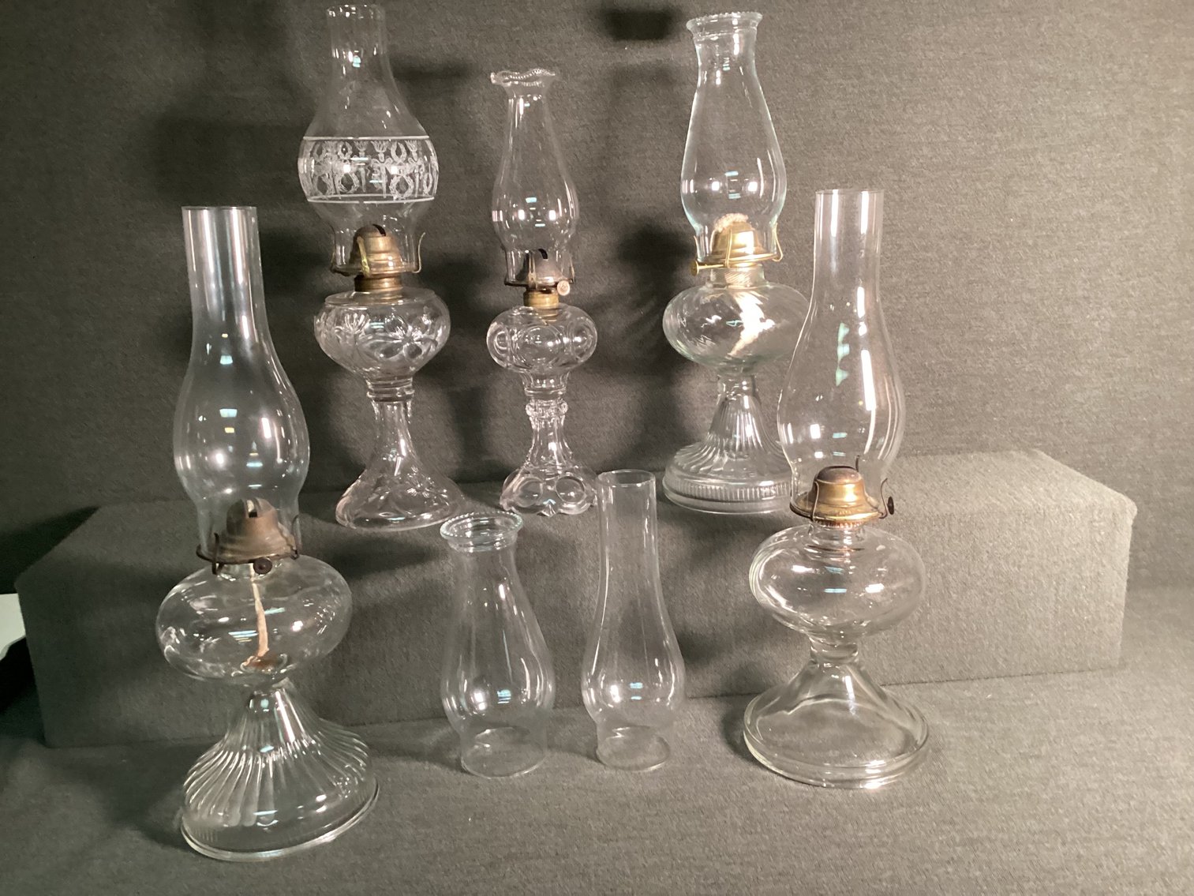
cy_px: 448
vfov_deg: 45.4
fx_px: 1069
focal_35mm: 31
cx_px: 597
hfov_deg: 58.3
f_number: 2.4
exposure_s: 1/40
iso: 400
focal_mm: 3.3
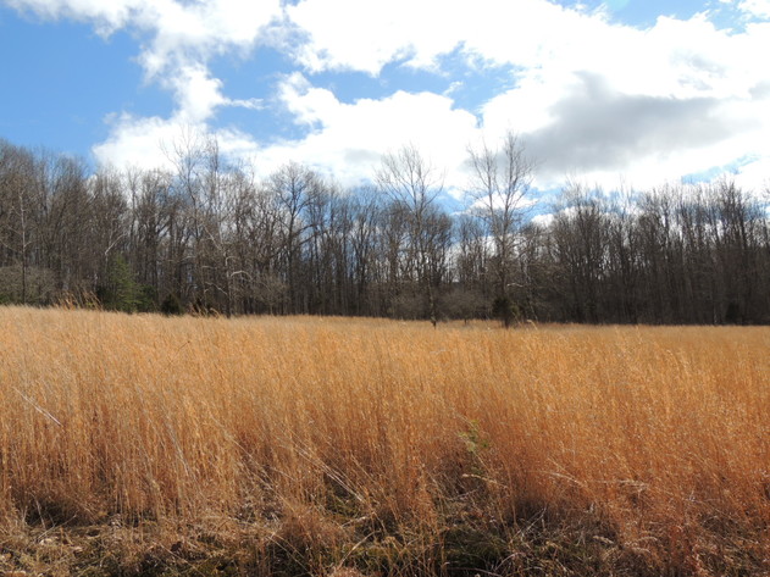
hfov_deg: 52.6
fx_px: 778
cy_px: 288
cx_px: 385
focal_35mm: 35
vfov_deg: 40.7
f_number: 3.3
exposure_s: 1/1250
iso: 100
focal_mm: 6.2
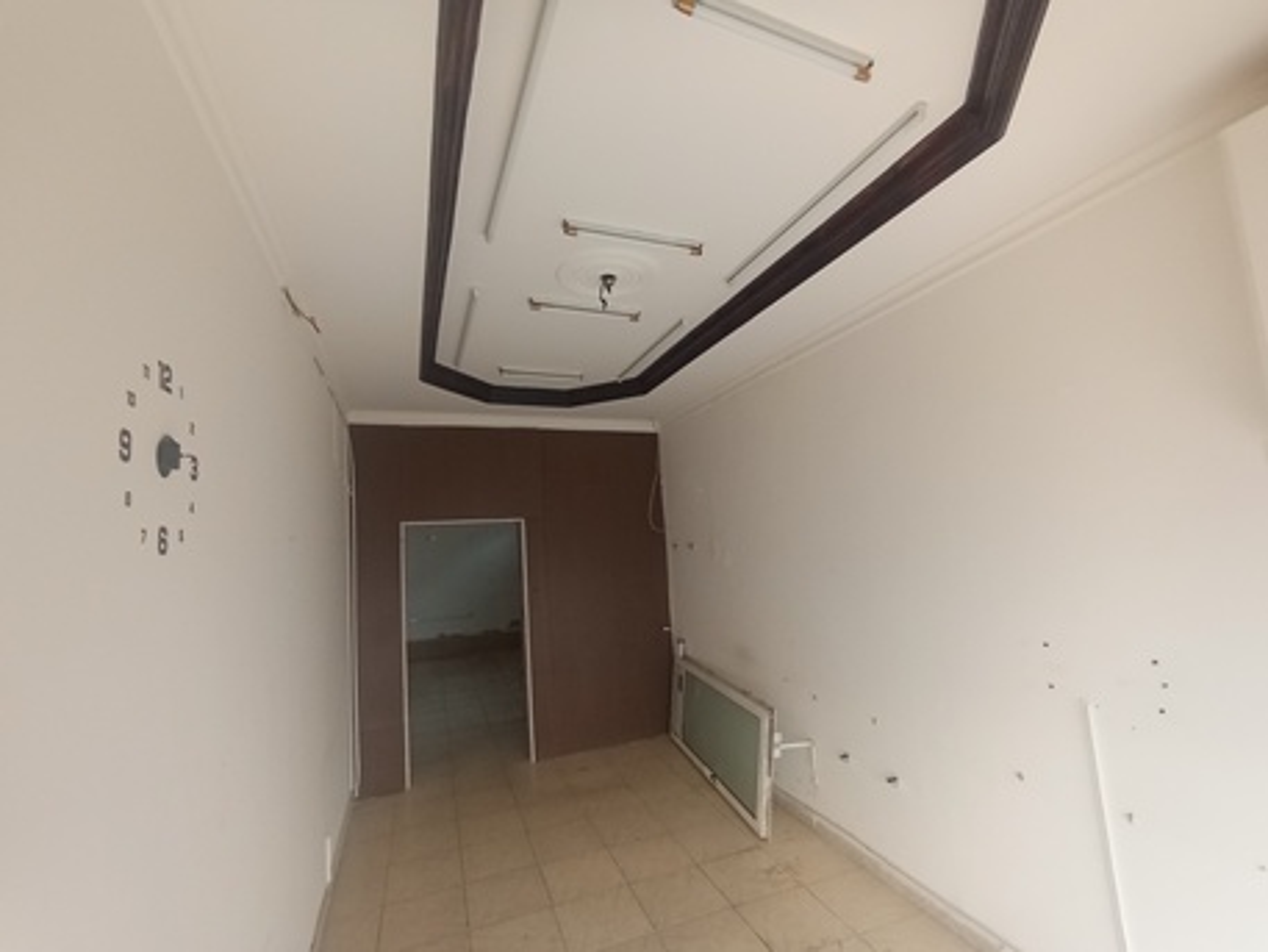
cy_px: 476
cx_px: 634
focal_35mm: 16
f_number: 2.2
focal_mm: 1.65
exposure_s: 1/33.3
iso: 171
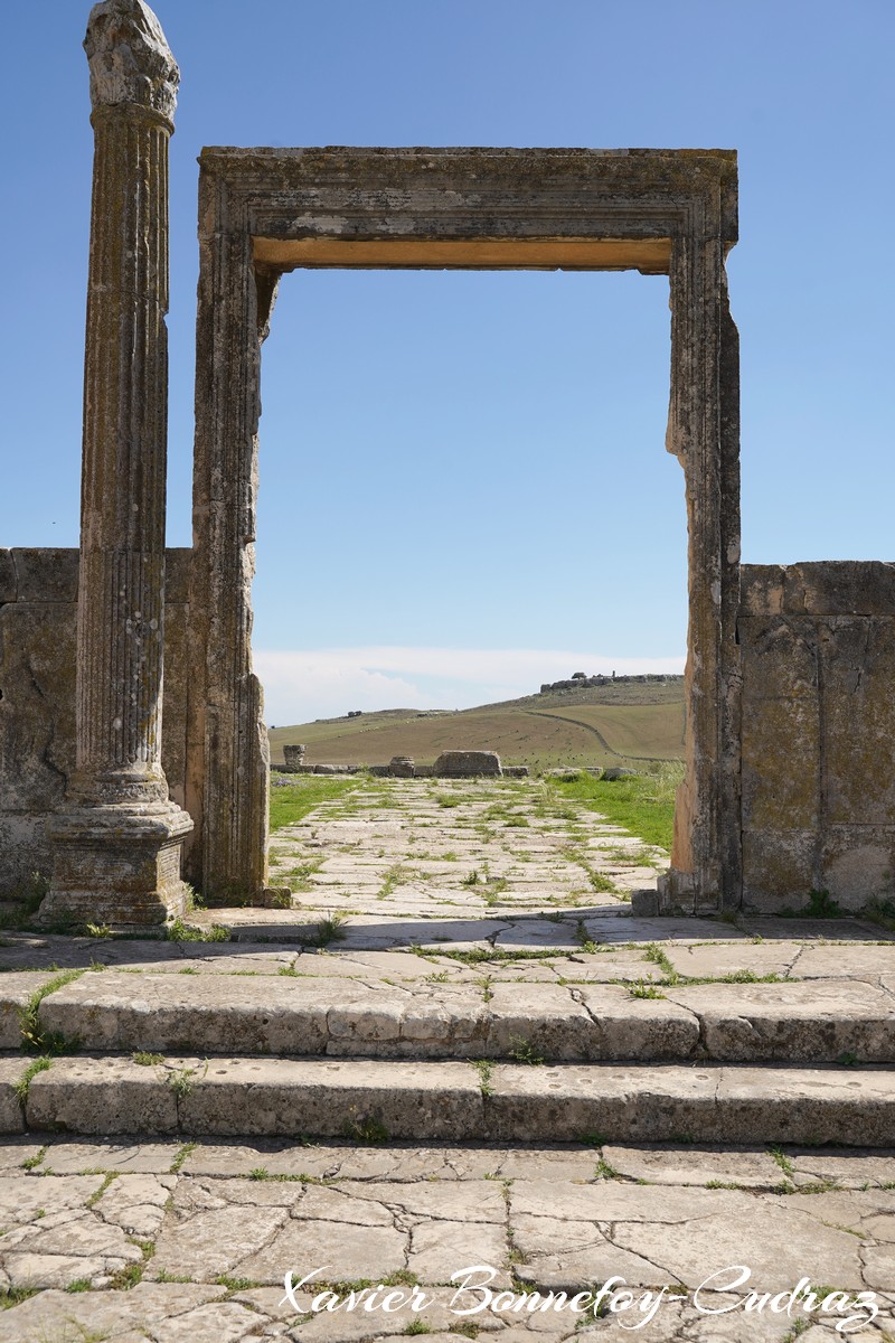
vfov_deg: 53.1
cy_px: 672
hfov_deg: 36.9
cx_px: 448
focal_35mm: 36
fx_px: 1342
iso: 100
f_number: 8
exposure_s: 1/400
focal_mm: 36
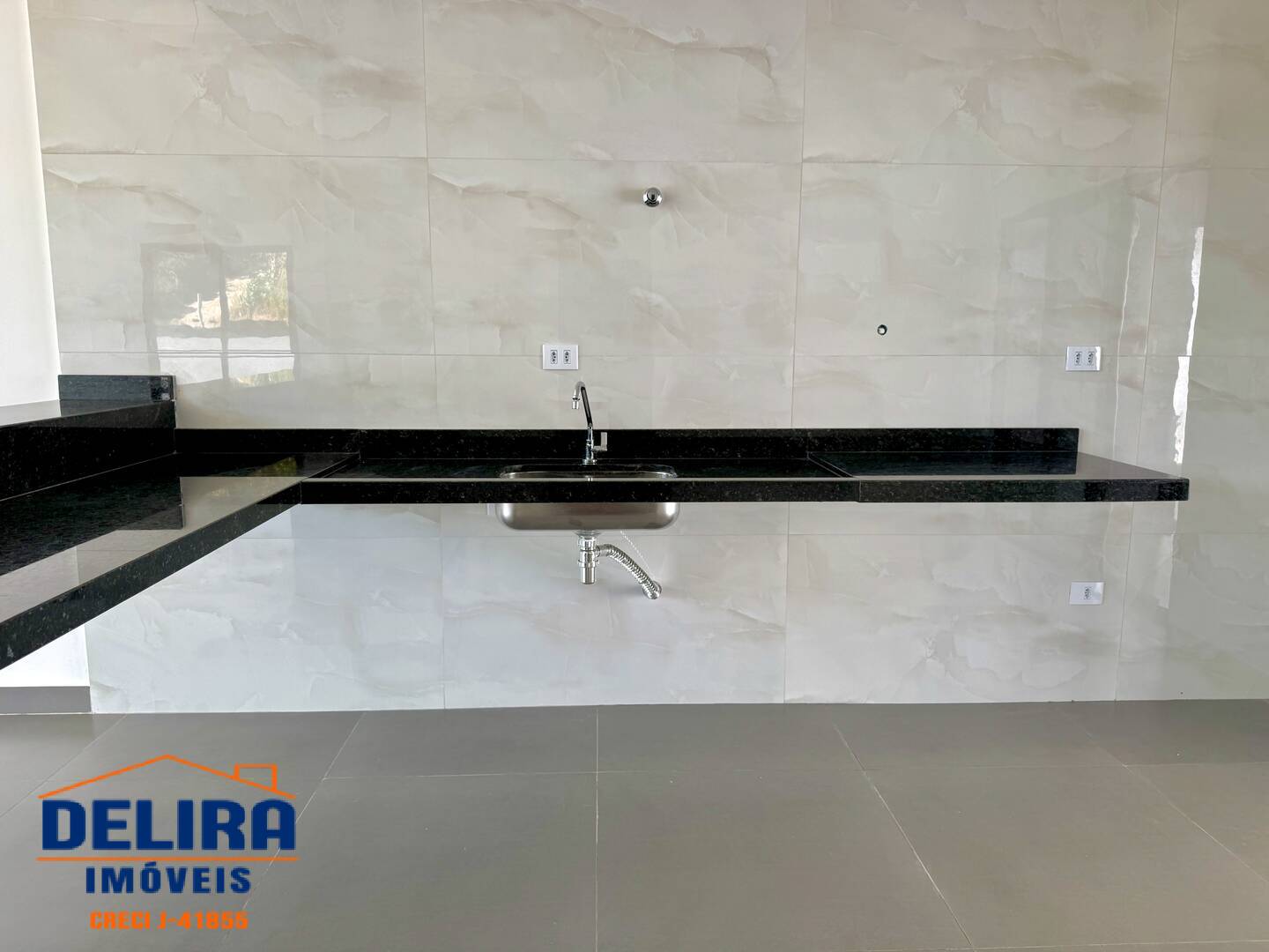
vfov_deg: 56.8
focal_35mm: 24
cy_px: 476
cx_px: 634
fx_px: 880
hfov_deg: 71.6
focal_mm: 6.76
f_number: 1.78
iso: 64
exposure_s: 1/142
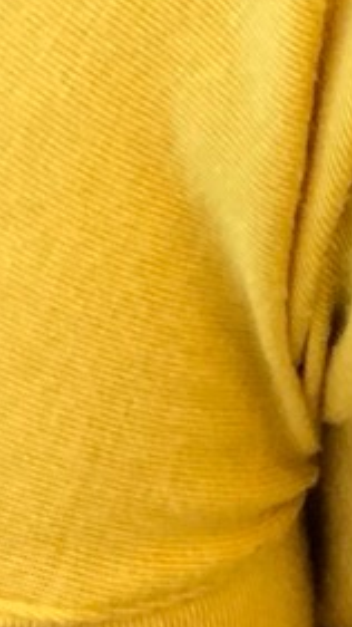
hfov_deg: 2.6
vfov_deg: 4.5
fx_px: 7519
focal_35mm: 453
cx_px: 1167
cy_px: -1497
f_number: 2.8
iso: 25
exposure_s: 1/60
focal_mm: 6.6
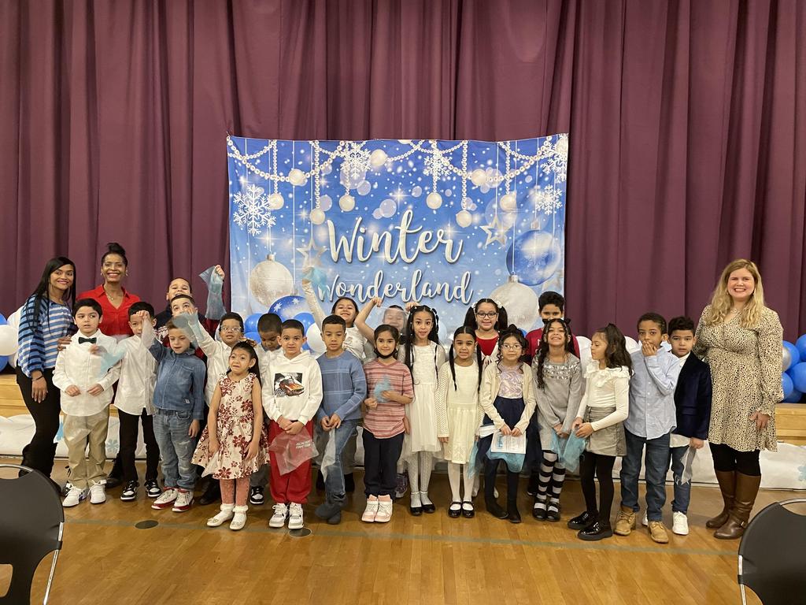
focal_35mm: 26
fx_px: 605
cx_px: 403
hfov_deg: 67.3
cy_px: 302
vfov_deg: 53.1
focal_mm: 4.2
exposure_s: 1/40
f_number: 1.6
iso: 400
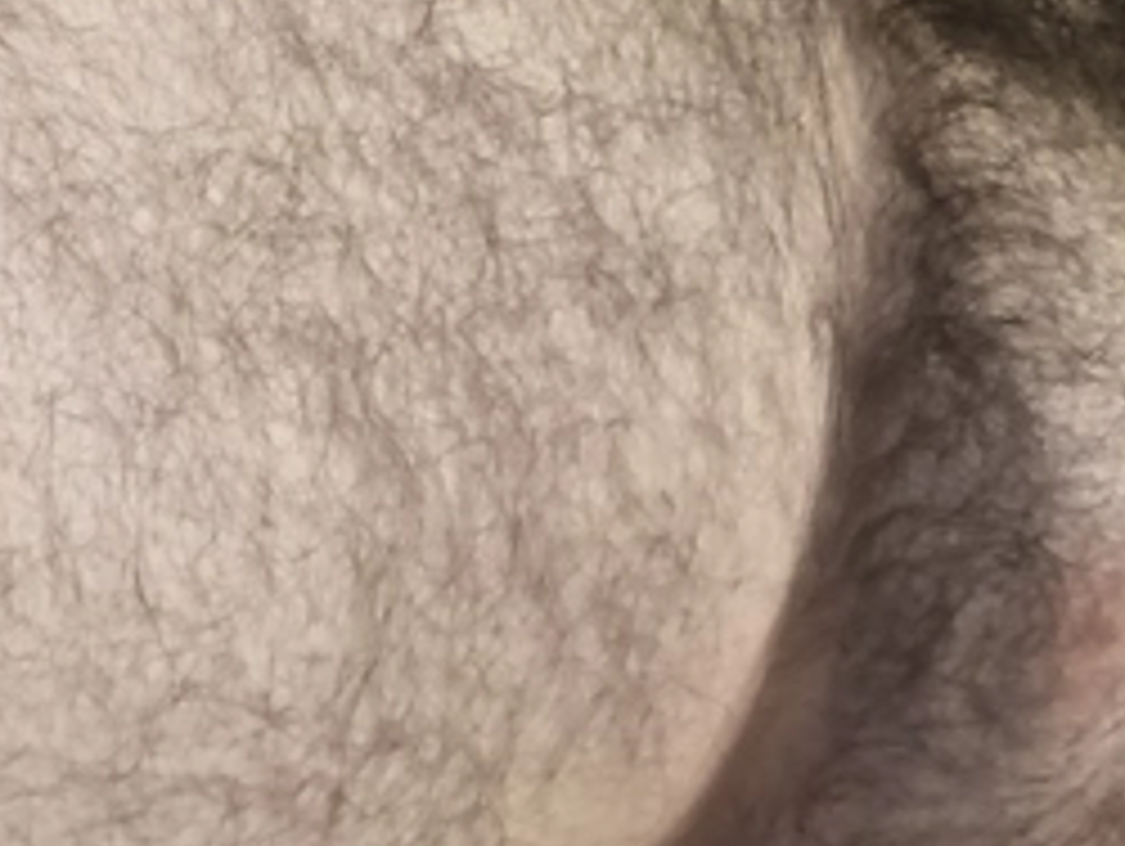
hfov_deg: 30.0
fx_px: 1952
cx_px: 9
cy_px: 88
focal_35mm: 60
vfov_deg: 23.8
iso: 800
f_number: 2.4
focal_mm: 3.27
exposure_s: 1/25
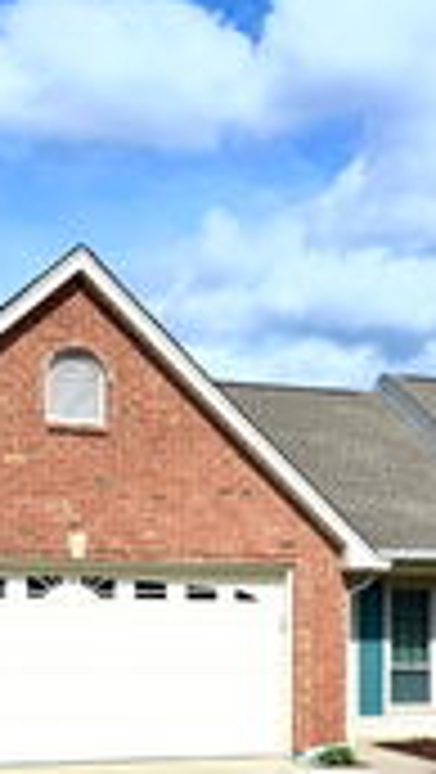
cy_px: 608
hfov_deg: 18.6
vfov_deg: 31.6
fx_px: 1333
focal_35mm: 65
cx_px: 263
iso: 80
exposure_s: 1/14286
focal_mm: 6.76
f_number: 1.78
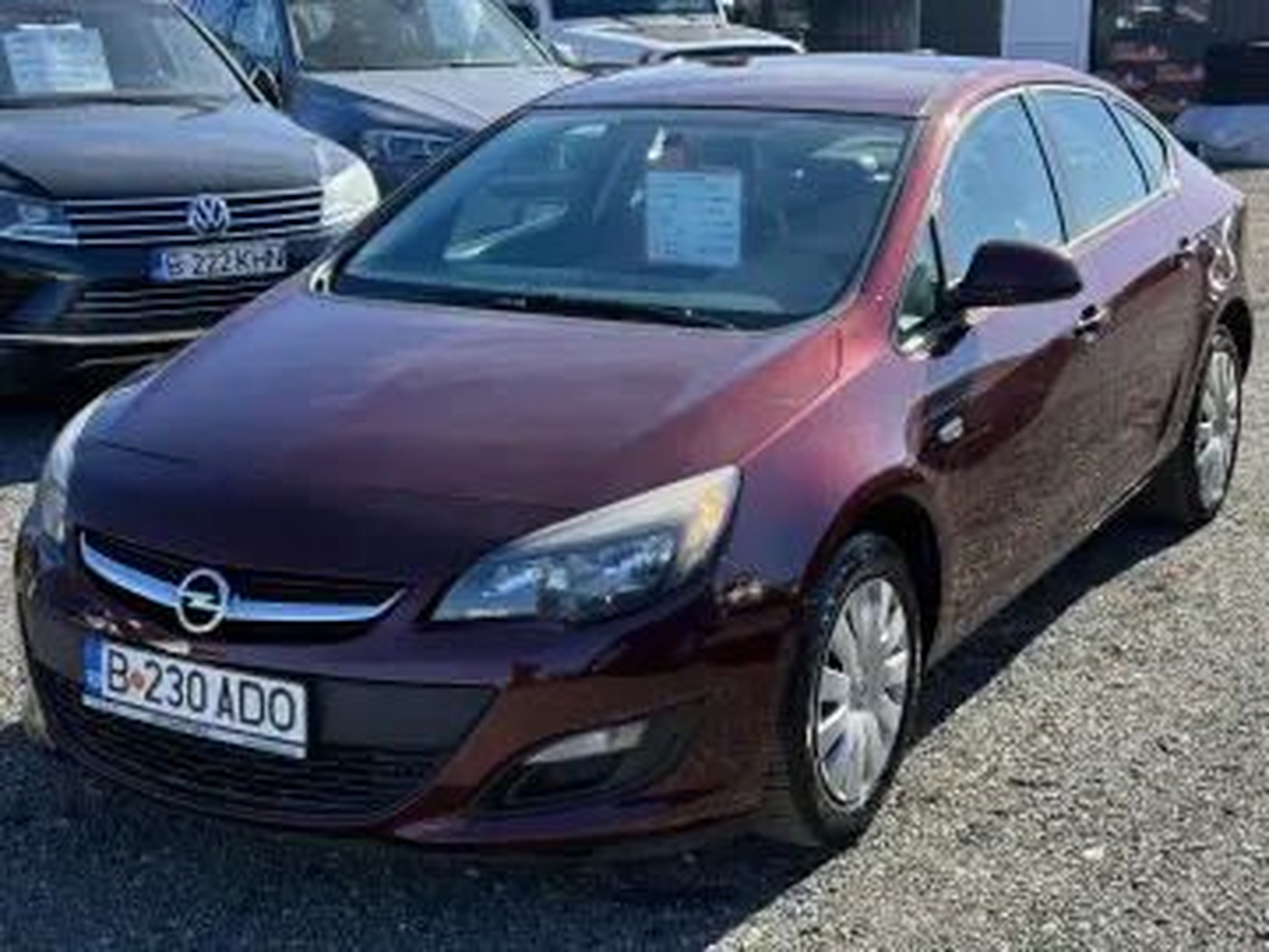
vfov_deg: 30.3
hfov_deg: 39.7
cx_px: 634
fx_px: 1760
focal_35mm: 48
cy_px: 476
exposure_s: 1/1678
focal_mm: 6.76
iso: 80
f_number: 1.78
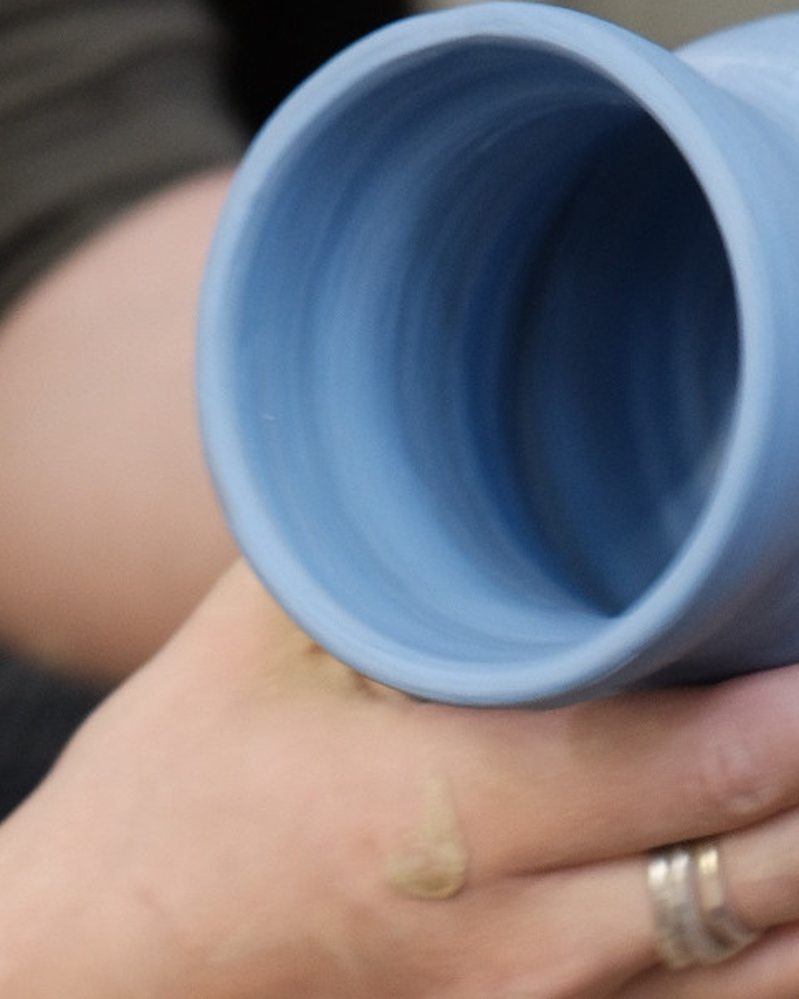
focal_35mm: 331
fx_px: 9787
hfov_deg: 4.7
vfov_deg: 5.8
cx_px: 743
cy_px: 797
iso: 1250
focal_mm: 80
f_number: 4
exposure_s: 1/30
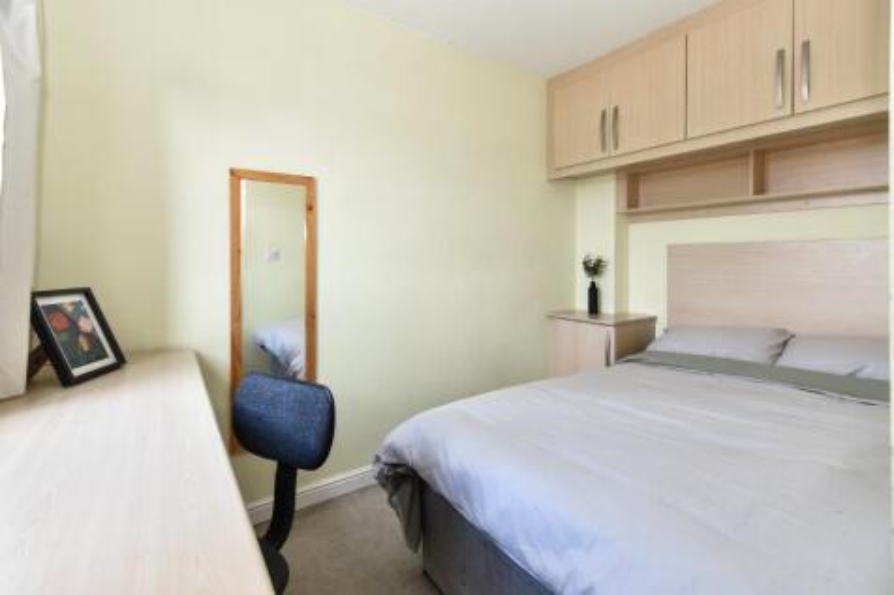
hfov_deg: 100.4
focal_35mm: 15
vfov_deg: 77.3
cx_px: 447
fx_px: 372
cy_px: 298
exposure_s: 1/4
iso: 200
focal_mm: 10
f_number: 9
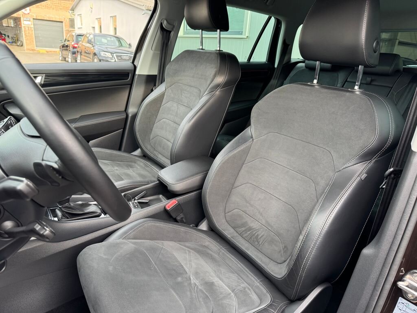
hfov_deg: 71.6
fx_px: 289
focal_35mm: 24
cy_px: 156
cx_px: 208
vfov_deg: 56.8
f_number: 1.78
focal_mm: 6.76
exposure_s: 1/121
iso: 200
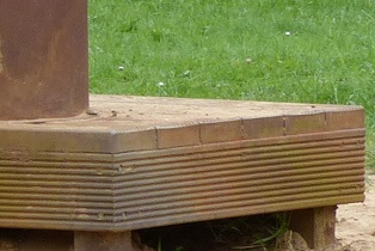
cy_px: 74
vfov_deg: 2.3
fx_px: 6141
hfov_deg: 3.4
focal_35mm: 589
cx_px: -697
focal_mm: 16
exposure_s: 1/60
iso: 100
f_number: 5.6
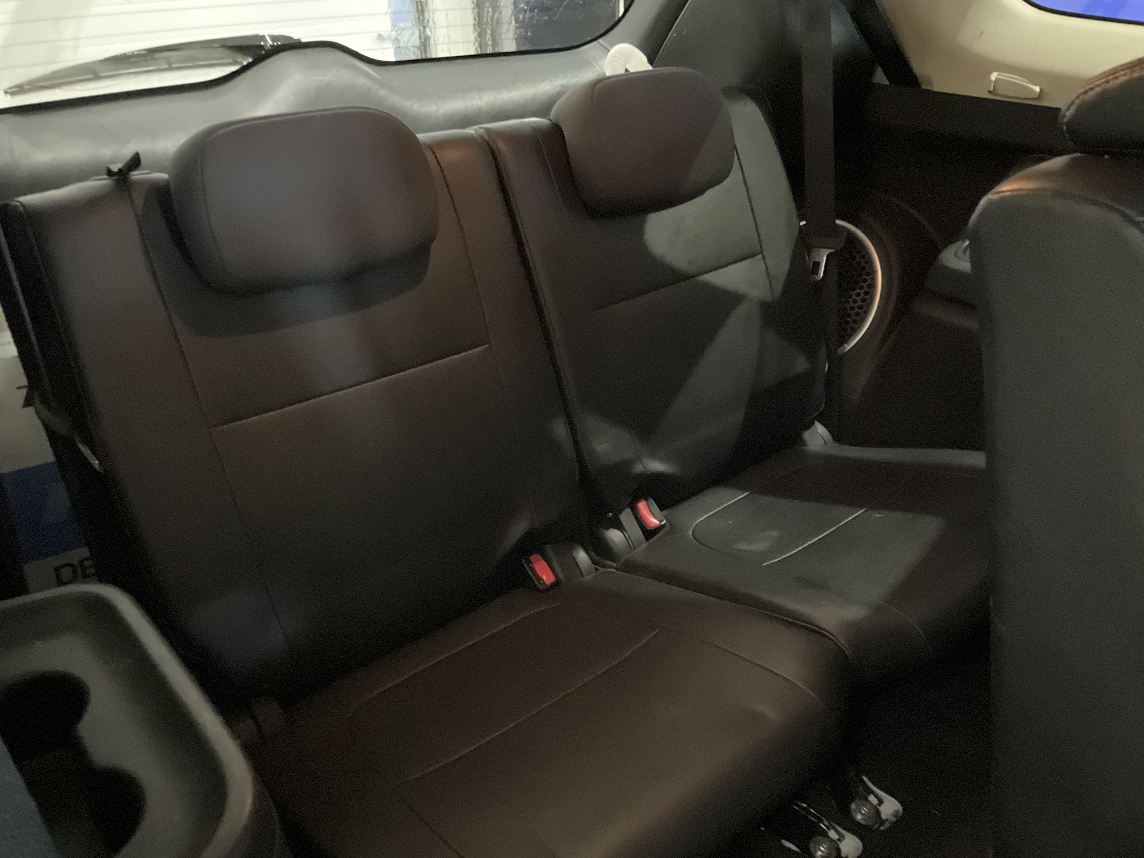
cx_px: 572
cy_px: 429
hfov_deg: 61.7
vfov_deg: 48.2
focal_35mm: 29
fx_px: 958
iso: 1600
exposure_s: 1/15
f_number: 1.8
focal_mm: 3
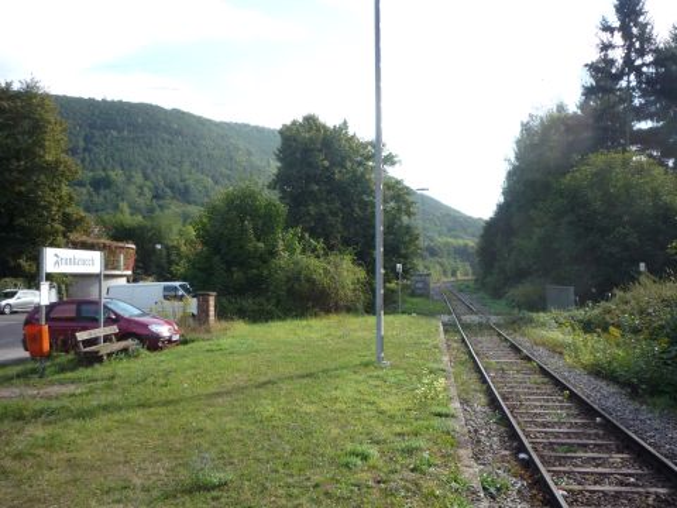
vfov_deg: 44.2
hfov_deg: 56.8
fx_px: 626
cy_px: 254
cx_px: 338
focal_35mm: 32
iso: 100
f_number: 4
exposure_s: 1/200
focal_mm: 5.2
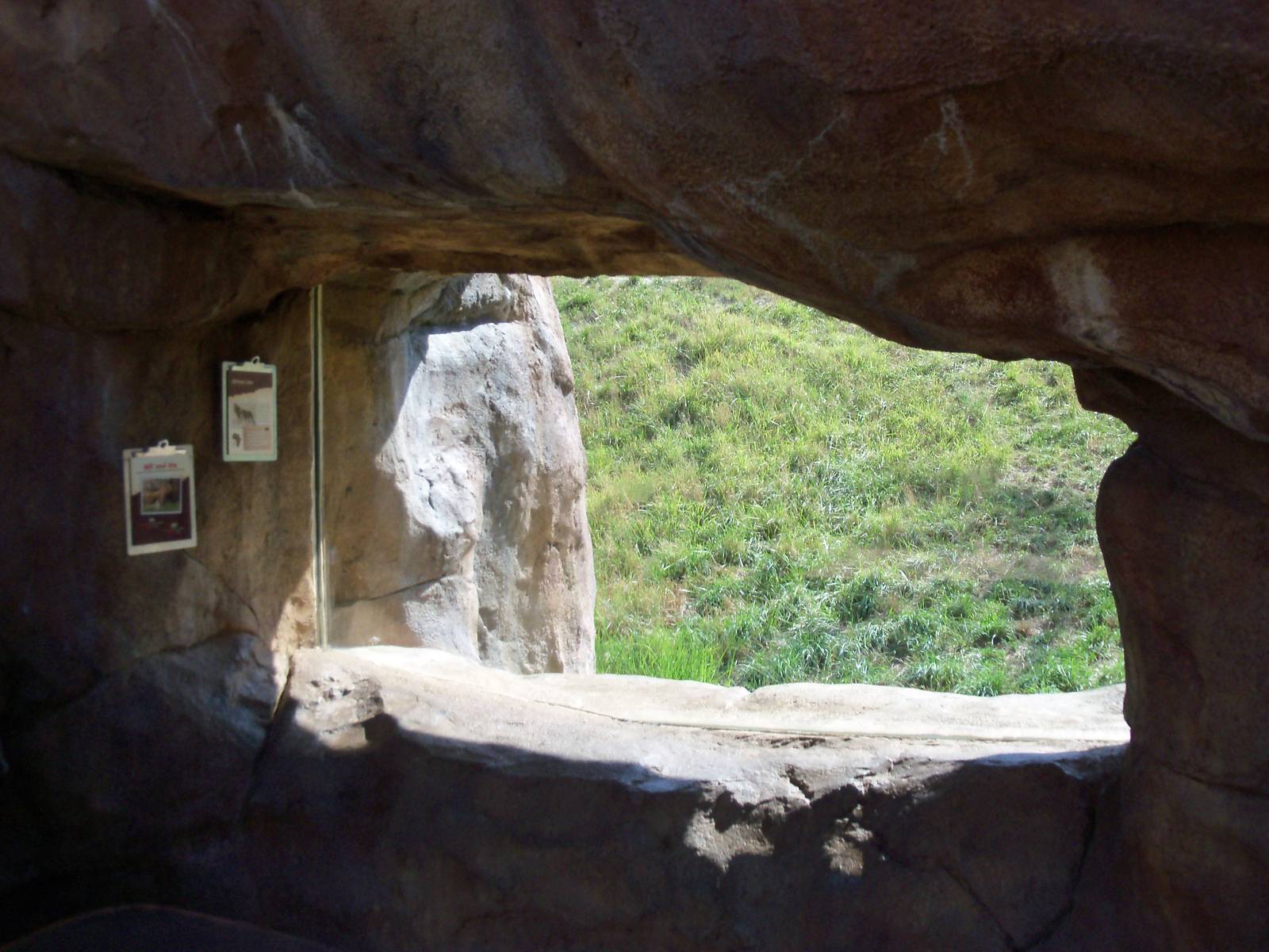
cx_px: 634
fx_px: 1283
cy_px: 476
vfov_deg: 40.7
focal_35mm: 35
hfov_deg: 52.6
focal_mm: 6.3
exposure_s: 1/400
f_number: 3
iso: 80
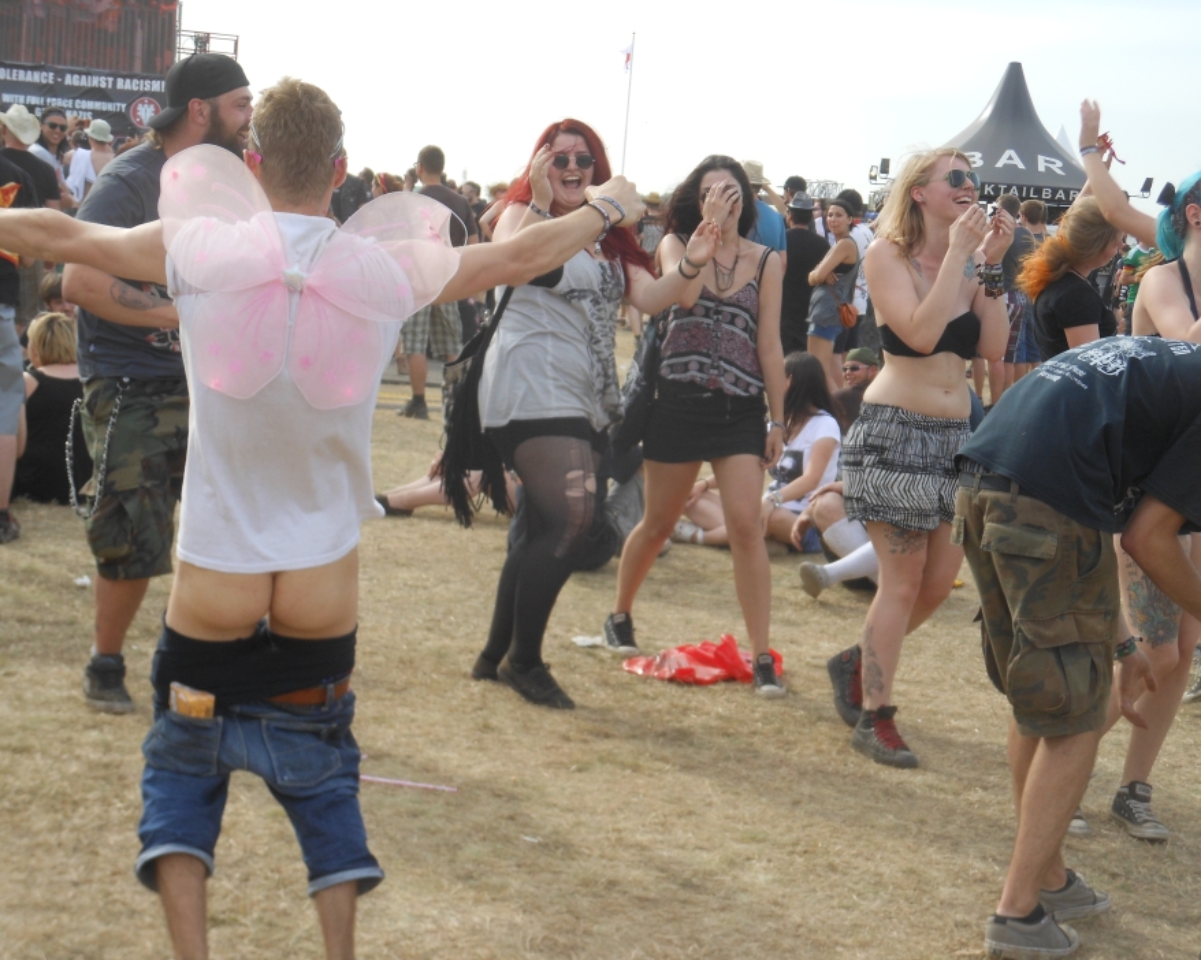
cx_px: 592
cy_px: 481
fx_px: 2452
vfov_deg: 22.2
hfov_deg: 27.5
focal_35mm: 69
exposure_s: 1/320
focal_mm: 11.7
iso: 80
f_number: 4.3
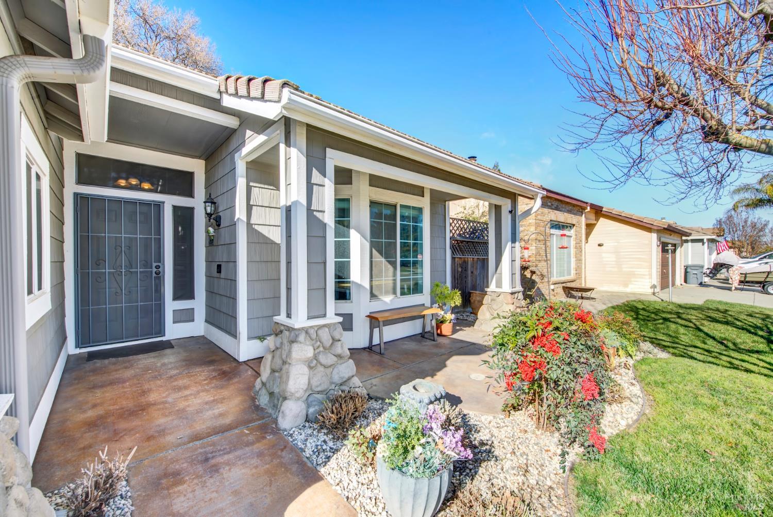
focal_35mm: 14
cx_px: 386
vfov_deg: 81.3
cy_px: 258
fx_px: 301
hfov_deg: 104.2
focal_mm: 14
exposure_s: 1/30
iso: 100
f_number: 14
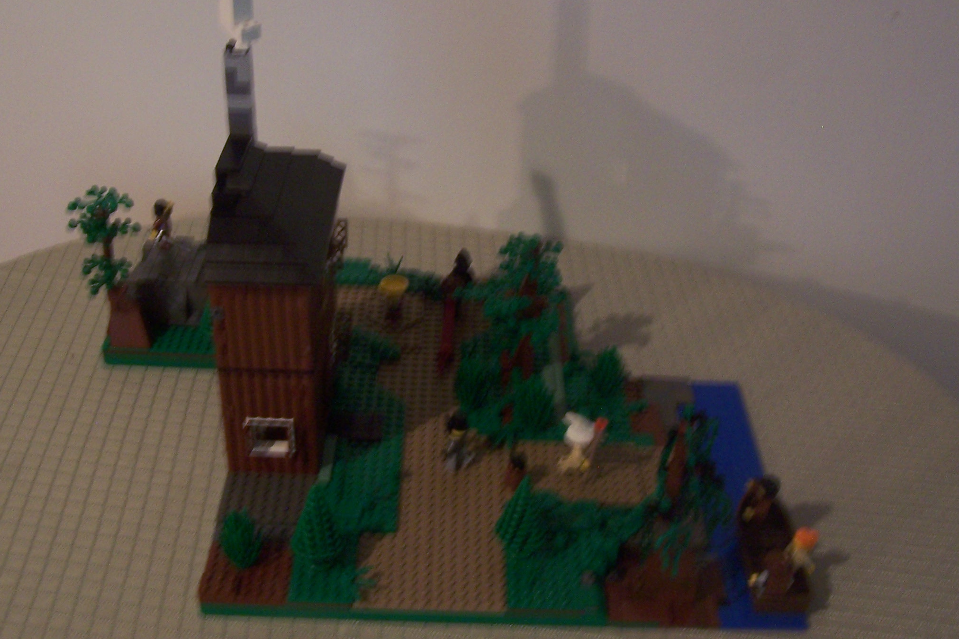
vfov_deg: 29.8
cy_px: 245
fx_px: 1199
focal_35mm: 45
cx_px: 482
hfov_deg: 43.6
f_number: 2.8
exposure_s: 1/8
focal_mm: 6.3
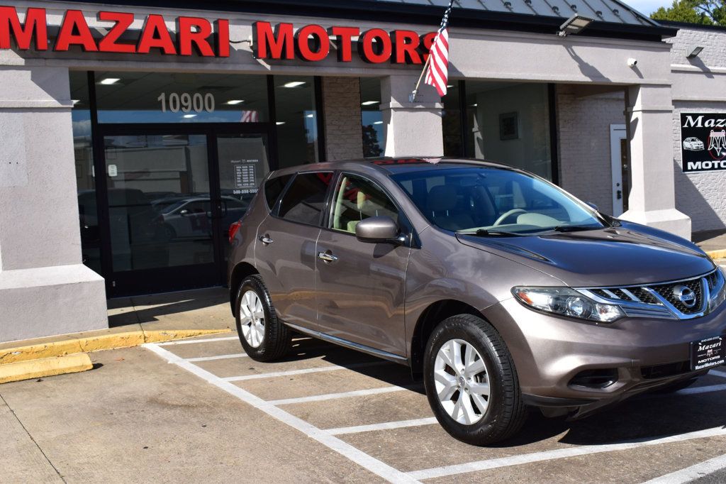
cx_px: 363
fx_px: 816
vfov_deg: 33.0
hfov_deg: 47.9
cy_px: 242
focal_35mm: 40
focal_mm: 27
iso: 320
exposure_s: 1/500
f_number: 11
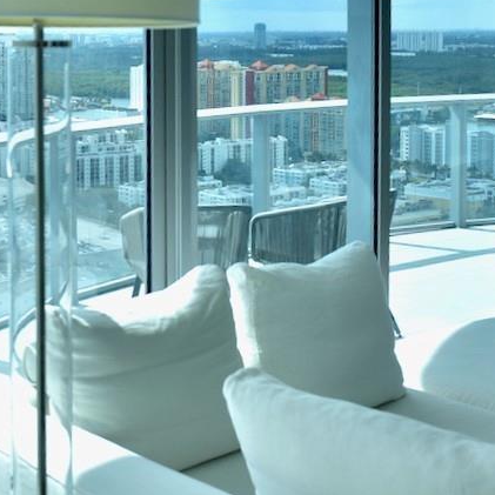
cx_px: 22
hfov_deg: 26.5
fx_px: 1003
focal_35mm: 62
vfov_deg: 27.0
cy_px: 79
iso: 250
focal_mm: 24
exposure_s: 1/1000
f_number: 3.5
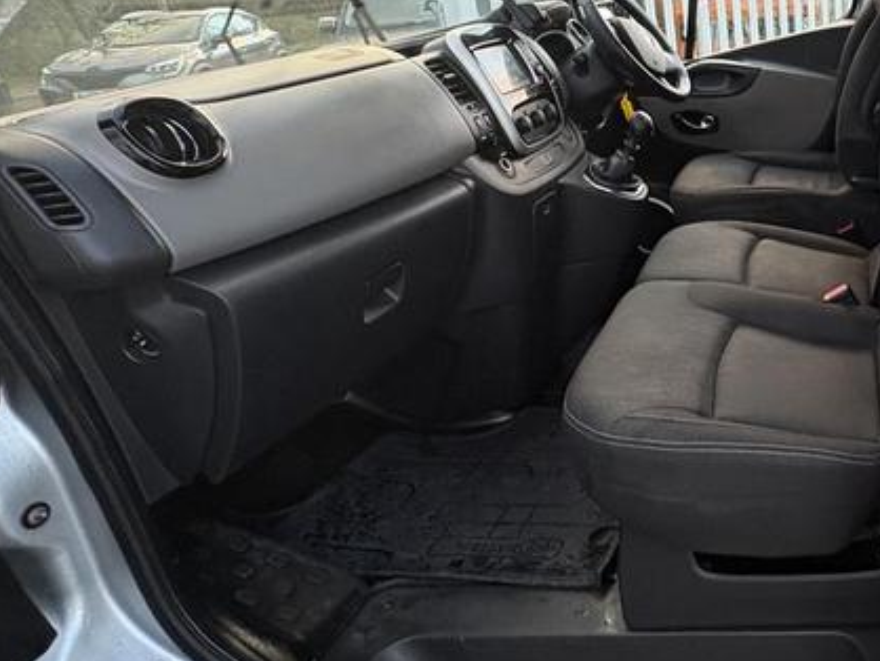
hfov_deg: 52.9
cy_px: 198
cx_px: 785
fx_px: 763
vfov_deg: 45.8
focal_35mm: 30
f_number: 2.2
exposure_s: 1/75
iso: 250
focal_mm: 2.22
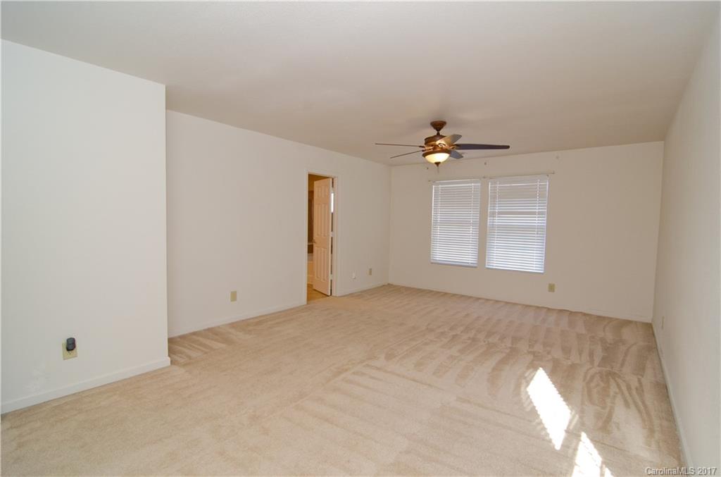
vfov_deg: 71.7
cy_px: 238
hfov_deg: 95.1
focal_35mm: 16
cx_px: 360
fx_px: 330
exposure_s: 1/60
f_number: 7.1
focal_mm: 11
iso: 2000
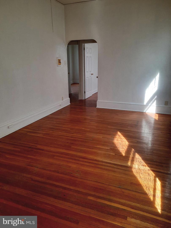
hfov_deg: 54.9
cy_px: 114
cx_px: 86
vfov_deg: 69.4
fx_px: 165
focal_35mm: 25
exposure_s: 1/60
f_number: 2
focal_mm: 4.6
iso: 100
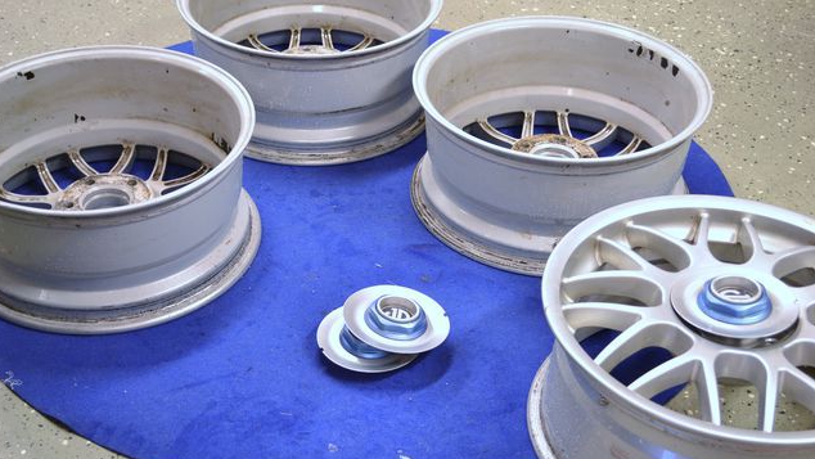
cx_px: 405
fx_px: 1200
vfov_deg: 21.6
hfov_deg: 37.5
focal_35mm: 56
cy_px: 253
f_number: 5
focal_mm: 35
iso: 100
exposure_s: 1/1.6
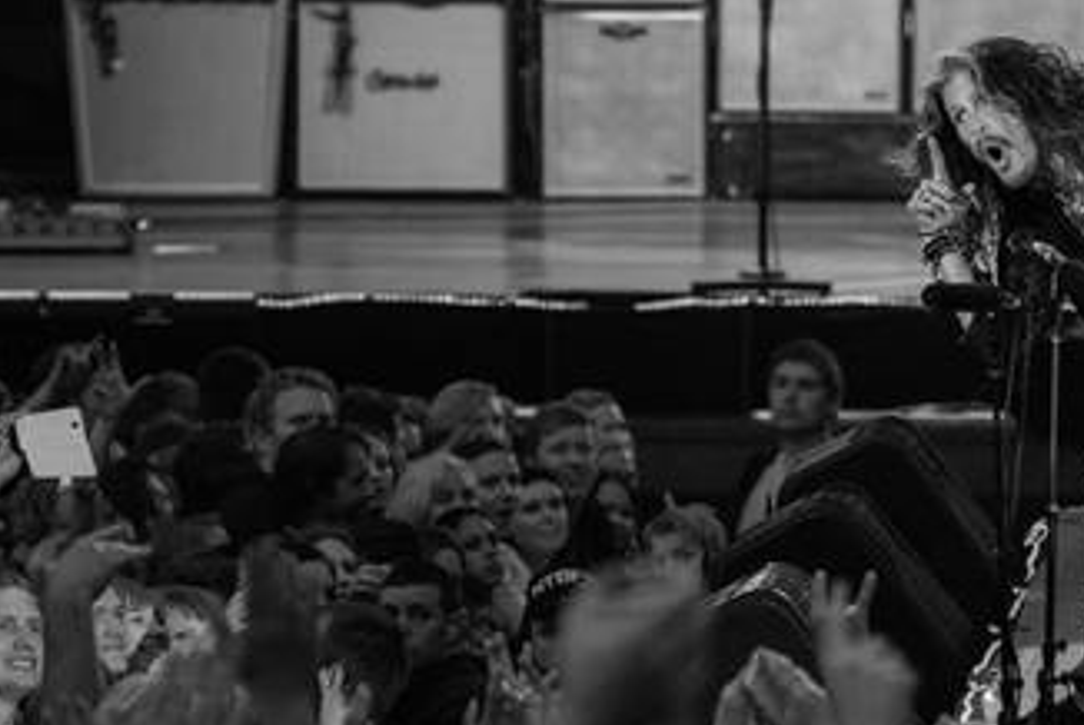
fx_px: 13321
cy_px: 155
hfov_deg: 4.7
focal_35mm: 442
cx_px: 1077
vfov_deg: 3.1
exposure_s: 1/400
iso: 1000
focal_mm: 200
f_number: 5.6
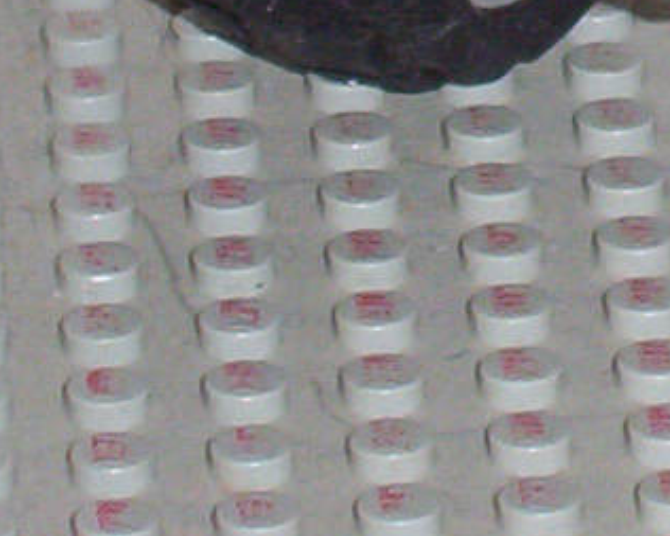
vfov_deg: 2.8
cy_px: -653
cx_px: 1200
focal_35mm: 545
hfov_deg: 3.5
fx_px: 10810
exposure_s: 1/90
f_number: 4.72
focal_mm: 16.61
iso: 140
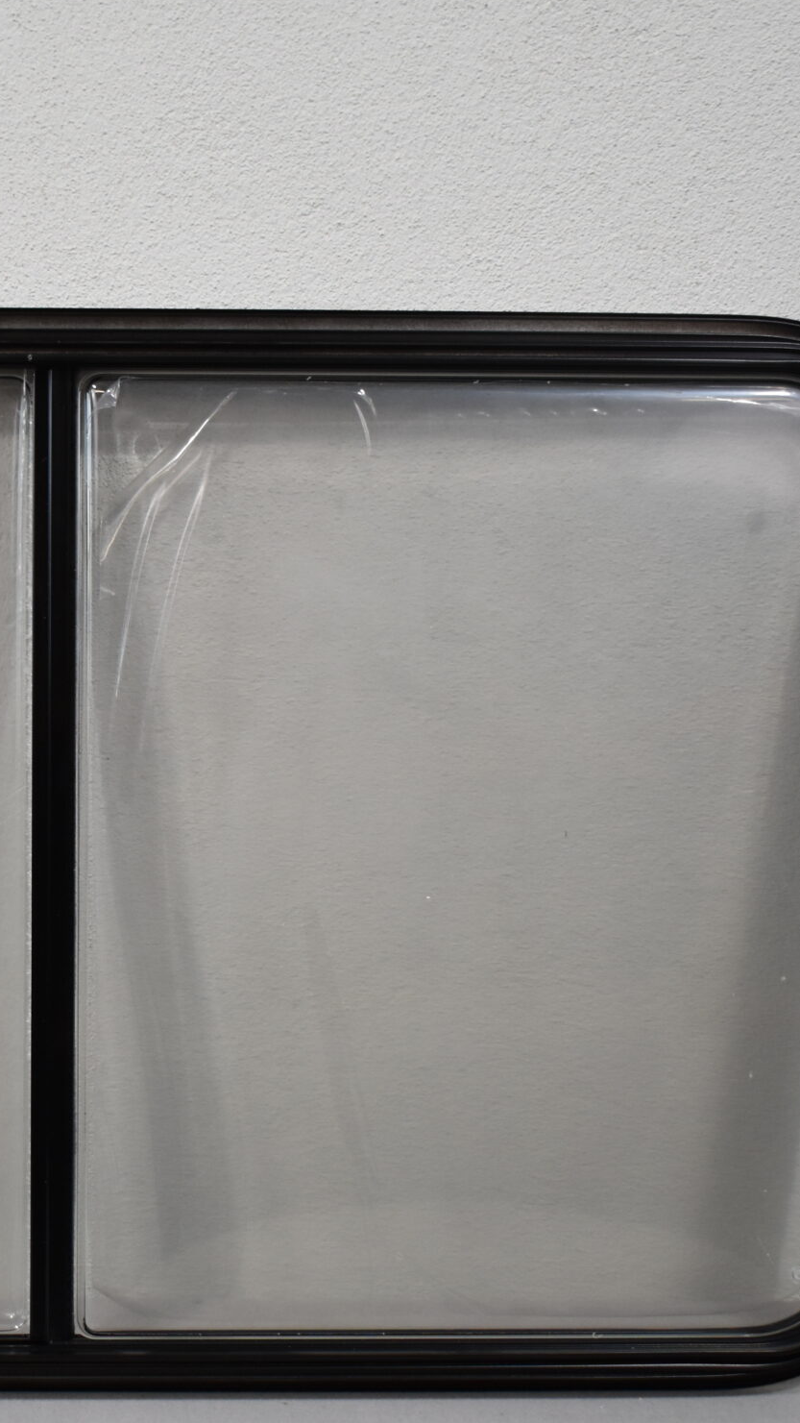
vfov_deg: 31.0
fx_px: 2561
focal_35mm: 68
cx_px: 69
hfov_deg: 17.5
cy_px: 814
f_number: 4
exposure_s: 1/250
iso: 640
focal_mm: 25
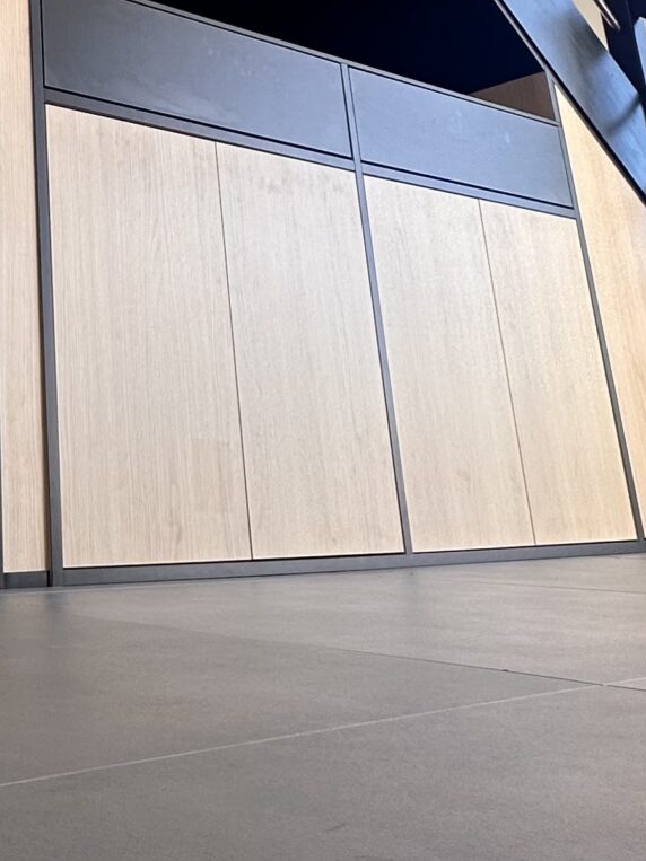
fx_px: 1170
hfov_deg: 27.8
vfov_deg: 37.7
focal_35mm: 47
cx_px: -90
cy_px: 80
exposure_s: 1/99
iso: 50
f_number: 2.2
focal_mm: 2.22
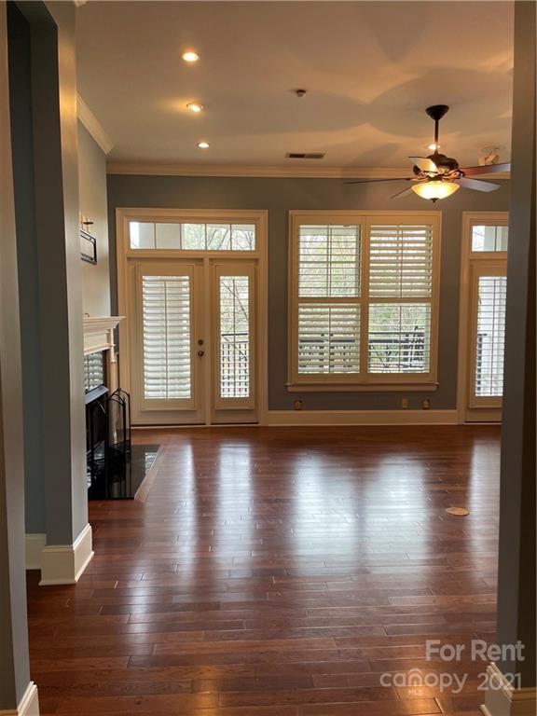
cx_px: 268
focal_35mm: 26
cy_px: 358
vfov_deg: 67.3
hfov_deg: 53.1
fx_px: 538
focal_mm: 4.2
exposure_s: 1/60
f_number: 1.6
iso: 64
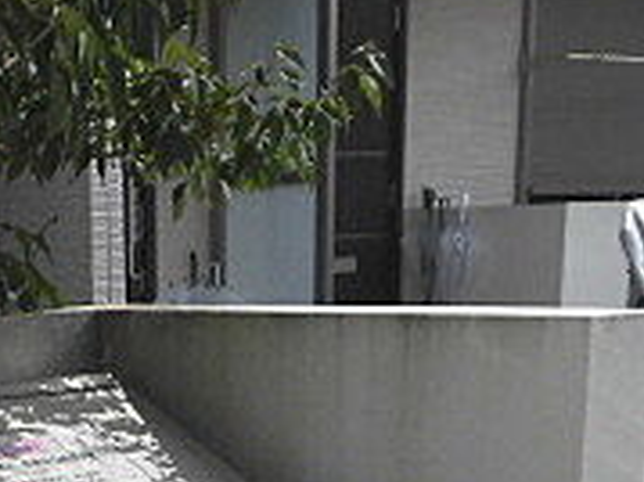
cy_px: 813
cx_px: -43
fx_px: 1599
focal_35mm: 86
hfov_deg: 21.7
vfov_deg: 15.3
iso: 100
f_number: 7.8
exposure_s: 1/200
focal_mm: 4.3
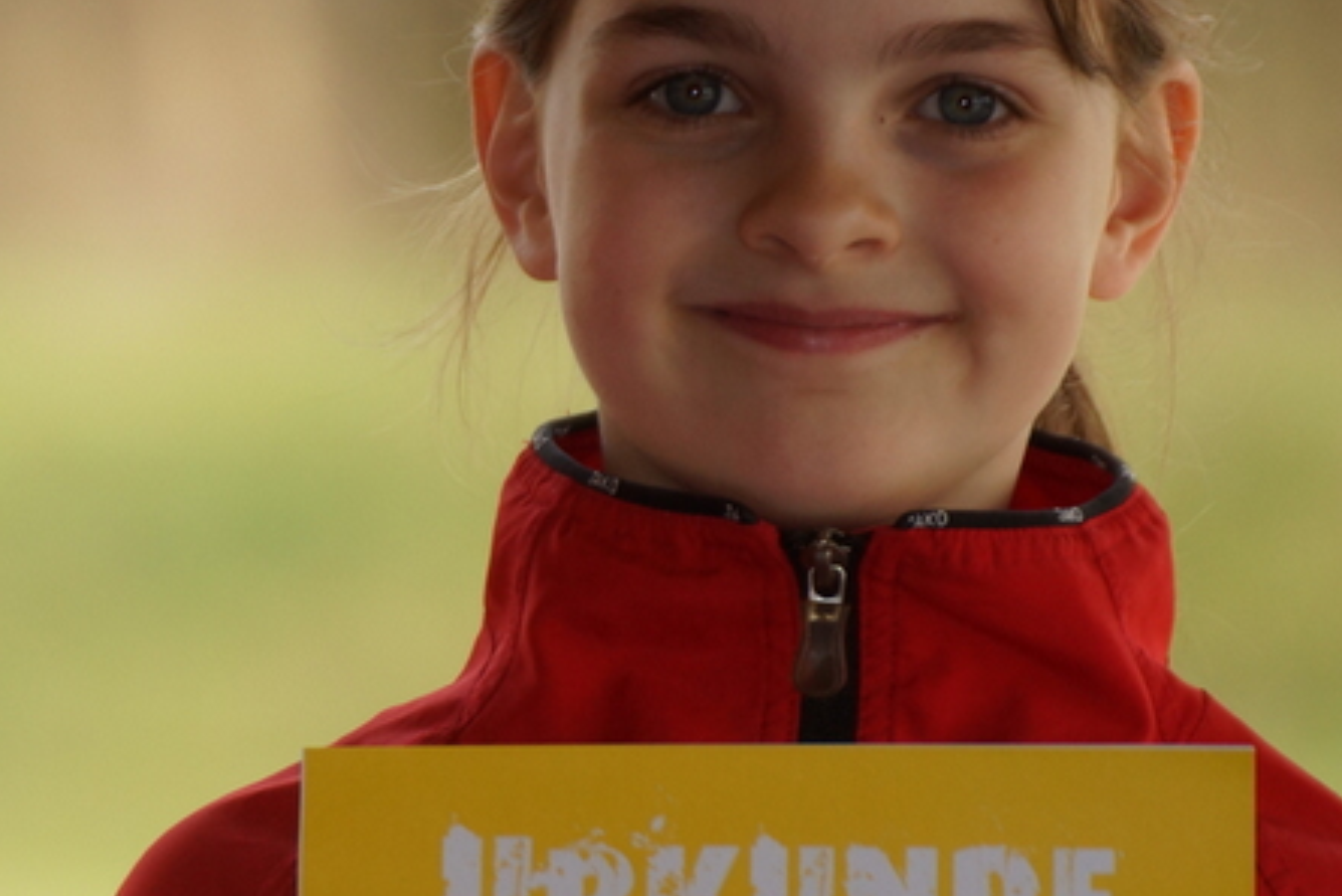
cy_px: 345
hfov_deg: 2.4
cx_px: -45
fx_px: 32179
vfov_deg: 1.6
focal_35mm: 863
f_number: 5.6
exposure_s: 1/250
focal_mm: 250
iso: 200
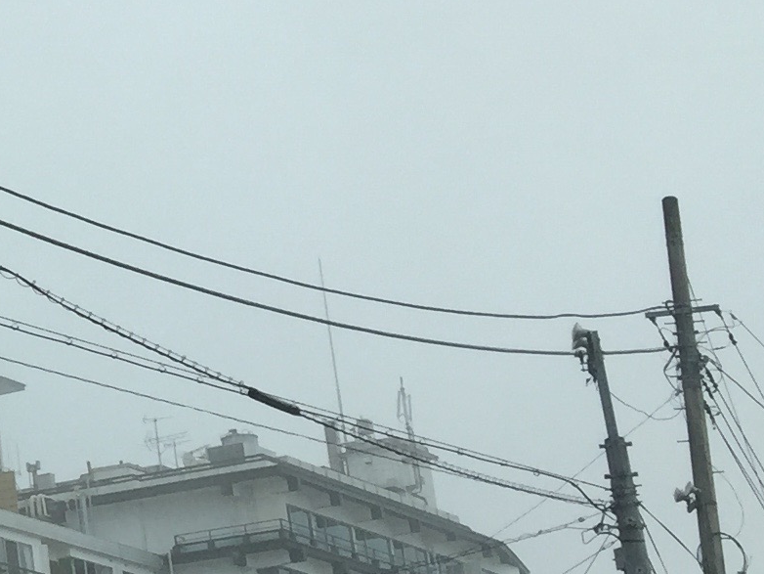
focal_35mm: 121
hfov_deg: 13.6
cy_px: 254
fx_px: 2671
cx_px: -808
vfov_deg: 12.3
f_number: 2.2
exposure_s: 1/1319
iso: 32
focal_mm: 4.15
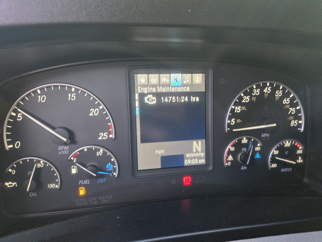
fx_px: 214
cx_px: 161
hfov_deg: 73.9
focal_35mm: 23
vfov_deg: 58.9
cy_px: 121
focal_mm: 5.4
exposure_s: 1/120
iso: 640
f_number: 1.8
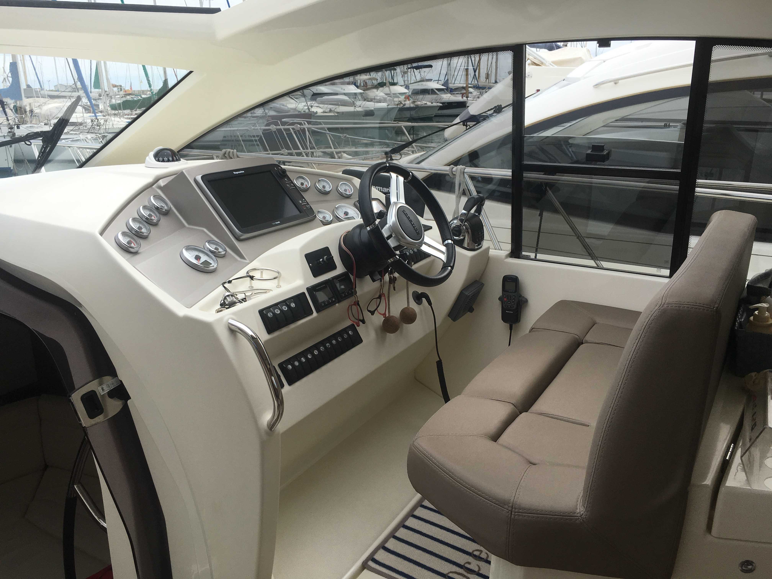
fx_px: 647
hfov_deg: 61.7
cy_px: 290
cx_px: 386
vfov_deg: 48.2
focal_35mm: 29
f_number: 2.2
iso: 25
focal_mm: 4.15
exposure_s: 1/1026
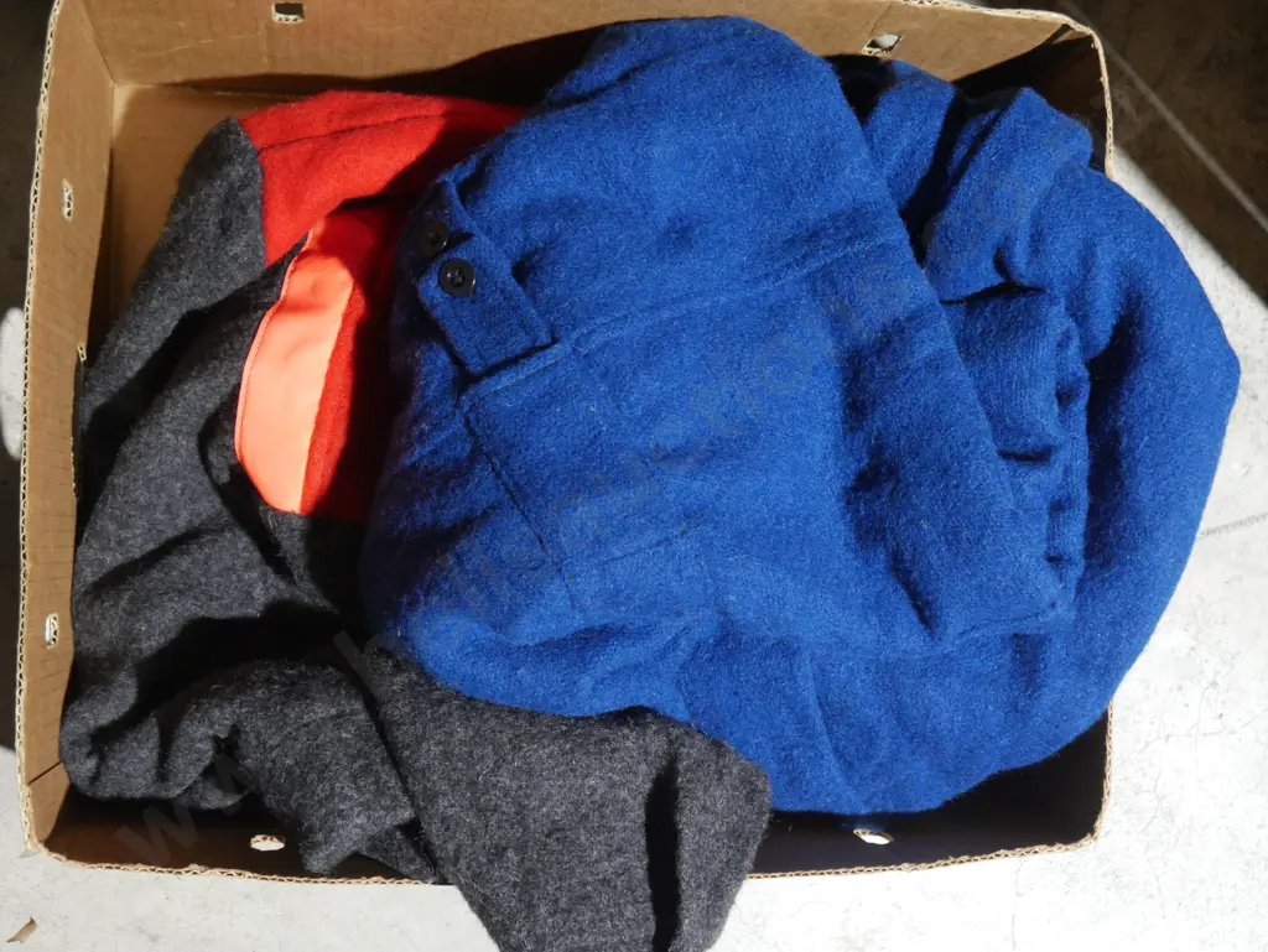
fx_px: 1832
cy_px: 476
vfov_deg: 29.1
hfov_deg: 38.2
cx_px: 634
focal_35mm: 50
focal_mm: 25
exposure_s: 1/60
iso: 2000
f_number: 5.3
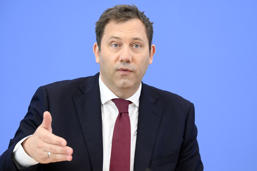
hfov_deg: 17.7
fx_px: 827
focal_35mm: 116
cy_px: 86
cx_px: 128
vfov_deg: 11.8
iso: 4000
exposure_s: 1/1250
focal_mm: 116
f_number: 4
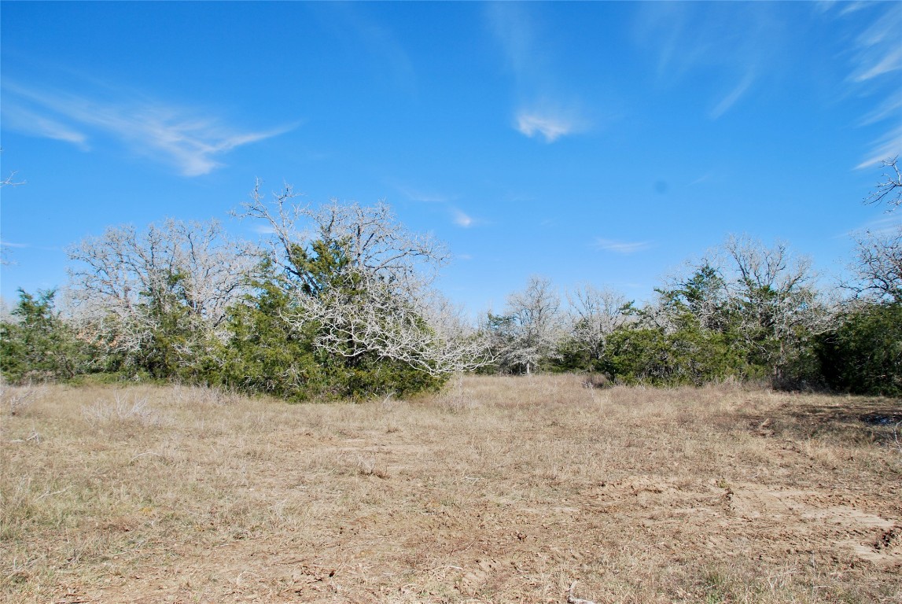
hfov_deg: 67.3
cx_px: 451
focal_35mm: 27
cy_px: 302
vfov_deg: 48.1
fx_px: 677
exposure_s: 1/250
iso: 100
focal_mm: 18
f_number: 8
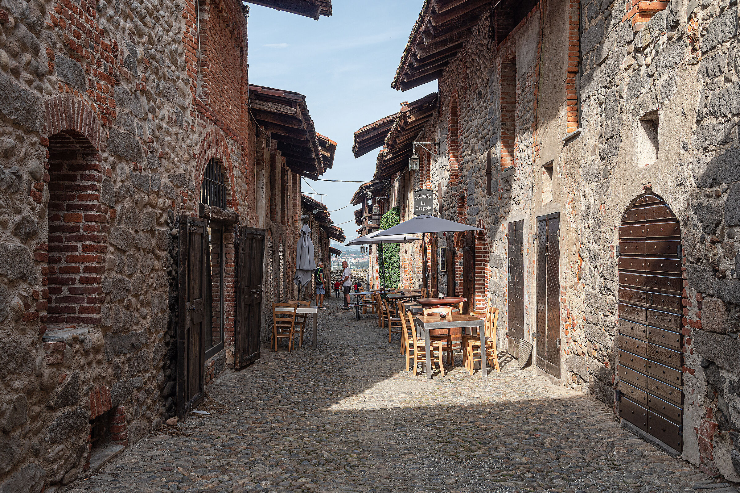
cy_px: 246
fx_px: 822
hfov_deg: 48.5
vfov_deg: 33.4
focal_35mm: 40
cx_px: 370
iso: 100
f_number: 8
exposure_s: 1/250
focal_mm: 40
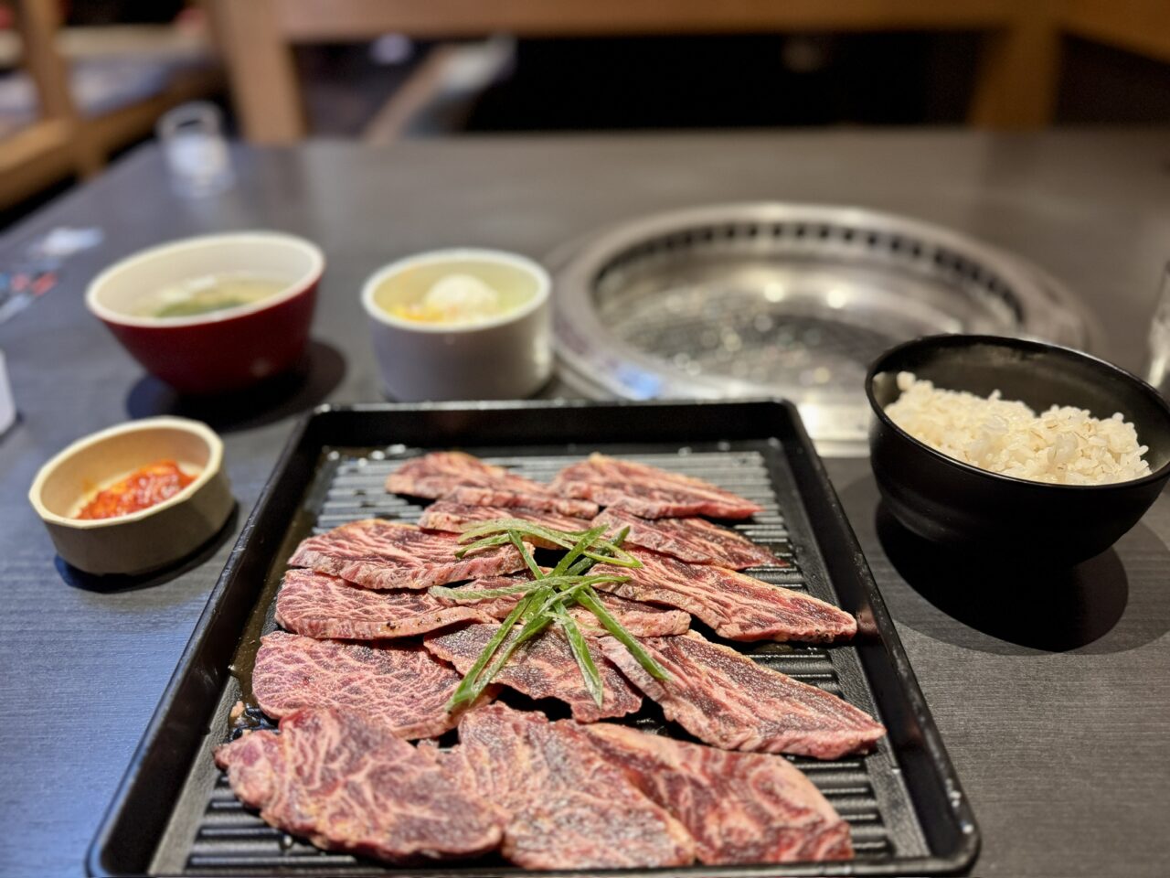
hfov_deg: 71.6
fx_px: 811
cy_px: 439
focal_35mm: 24
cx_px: 585
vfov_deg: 56.8
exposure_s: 1/50
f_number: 1.78
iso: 400
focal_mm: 6.76
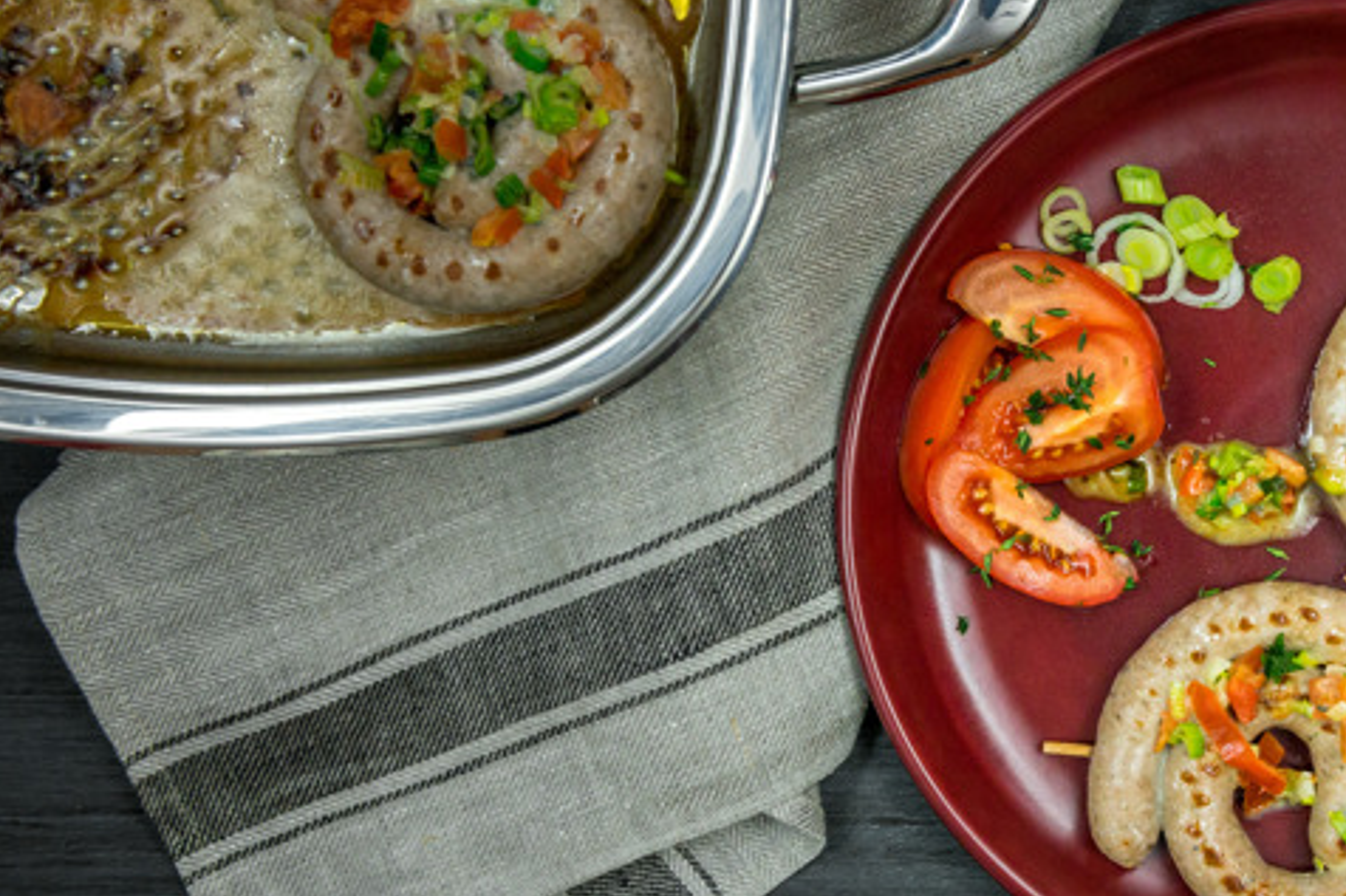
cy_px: 459
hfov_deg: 27.3
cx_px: 1158
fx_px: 2691
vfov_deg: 18.9
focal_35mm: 72
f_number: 6.3
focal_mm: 38
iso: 640
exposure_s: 1/50
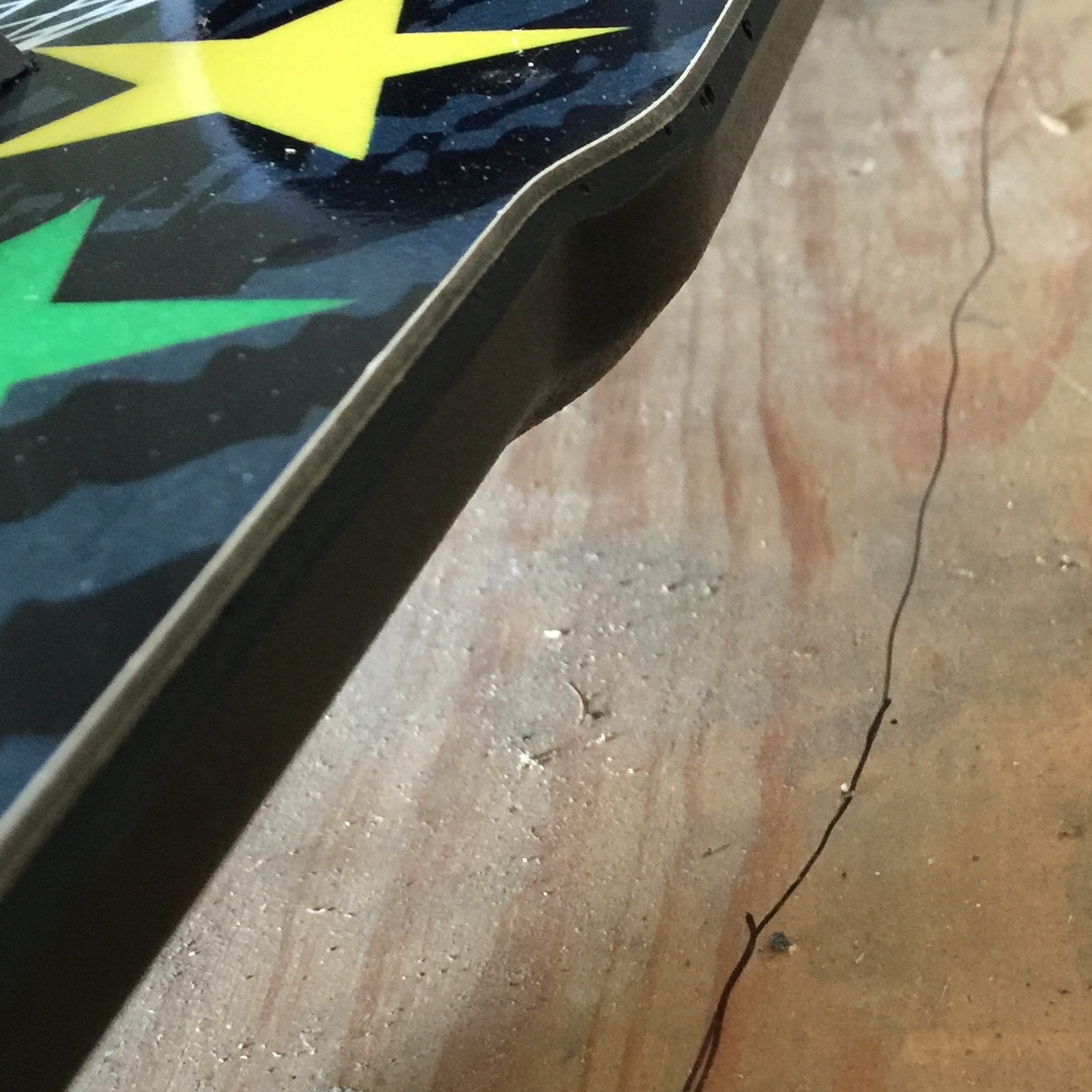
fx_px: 2320
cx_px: 941
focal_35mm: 65
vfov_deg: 26.1
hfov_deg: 25.8
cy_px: 835
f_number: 2.2
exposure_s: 1/10
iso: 125
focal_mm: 4.15
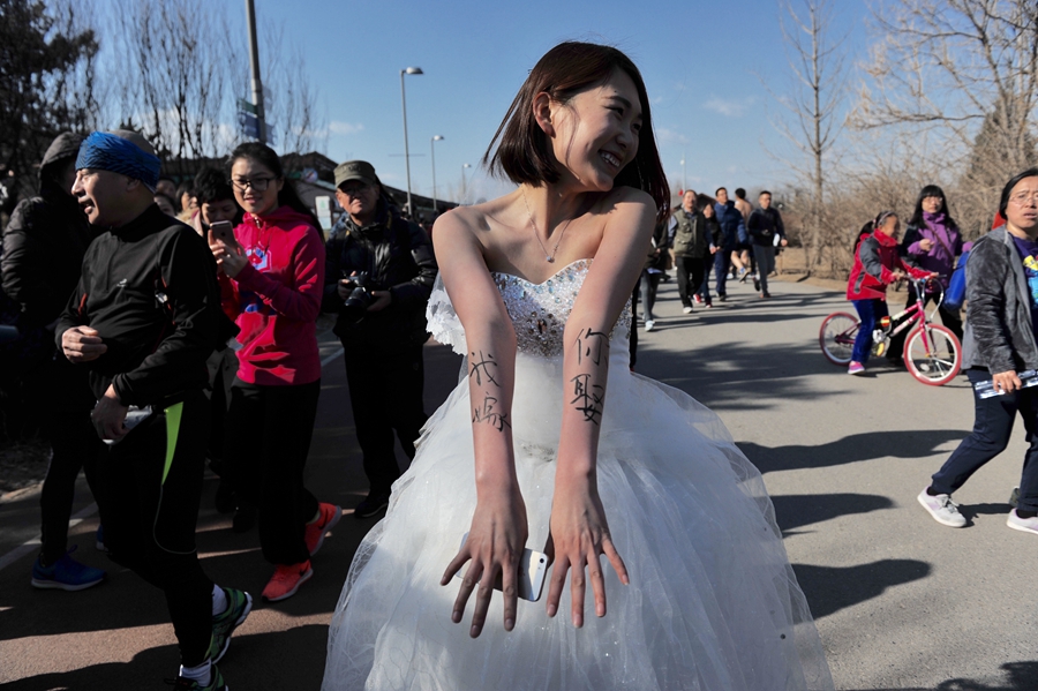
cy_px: 346
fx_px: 692
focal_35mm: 24
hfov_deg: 73.8
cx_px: 519
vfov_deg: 53.1
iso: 125
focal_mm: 24
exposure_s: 1/2500
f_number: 4.5
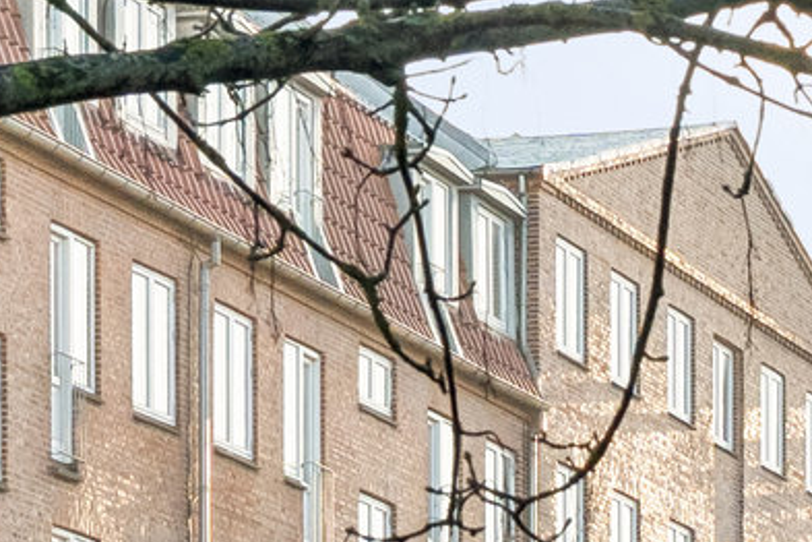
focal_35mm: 267
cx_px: 291
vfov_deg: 5.1
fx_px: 6022
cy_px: -385
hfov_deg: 7.7
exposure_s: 1/640
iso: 1000
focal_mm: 35
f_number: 8
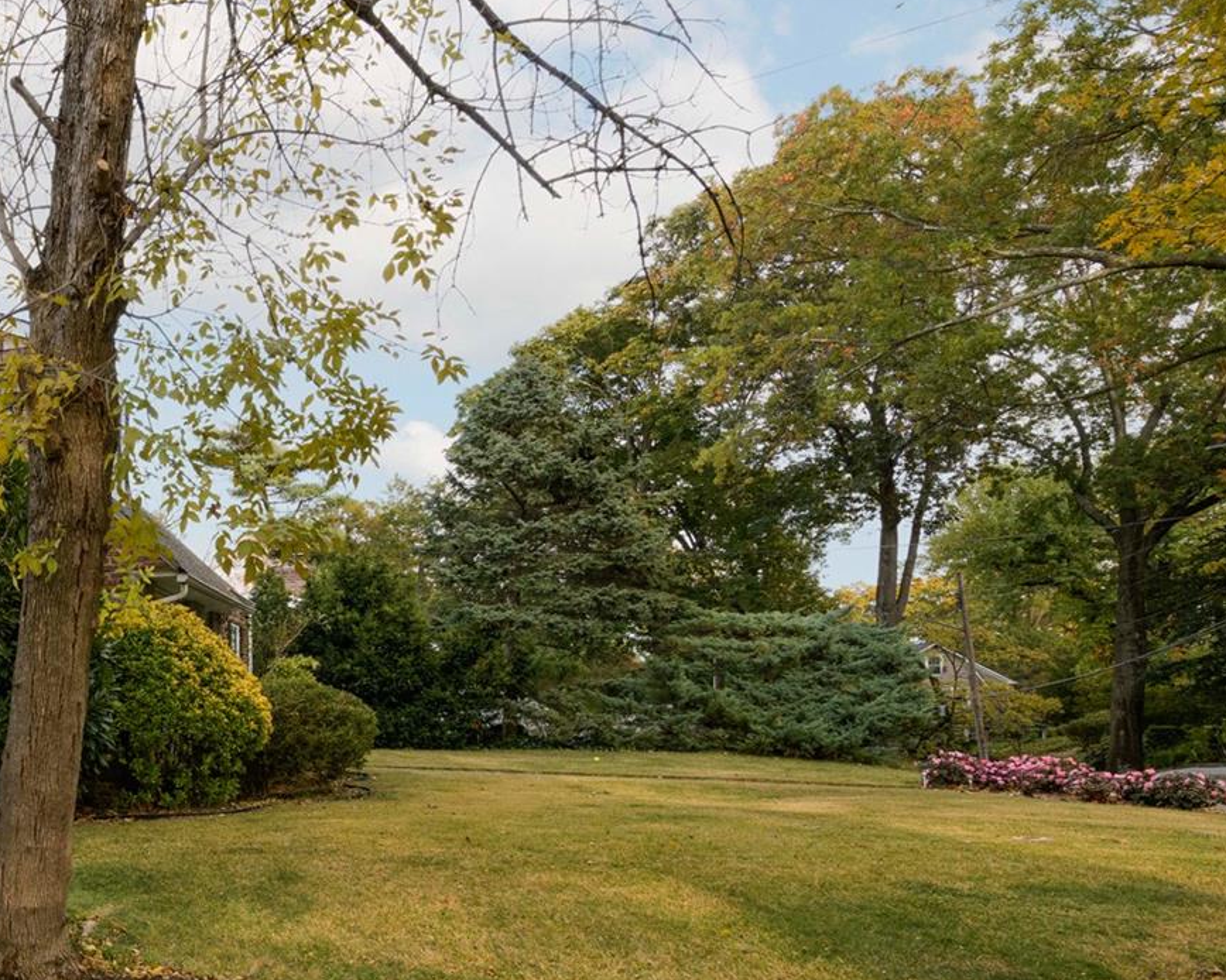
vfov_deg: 46.3
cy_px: 660
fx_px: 1125
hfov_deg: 46.6
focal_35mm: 31
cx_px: -31
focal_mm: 14
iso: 400
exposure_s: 1/160
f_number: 10
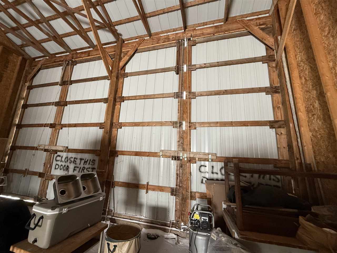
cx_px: 168
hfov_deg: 102.1
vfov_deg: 85.7
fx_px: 136
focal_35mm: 14
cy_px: 126
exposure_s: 1/87
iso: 320
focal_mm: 2.22
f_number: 2.2
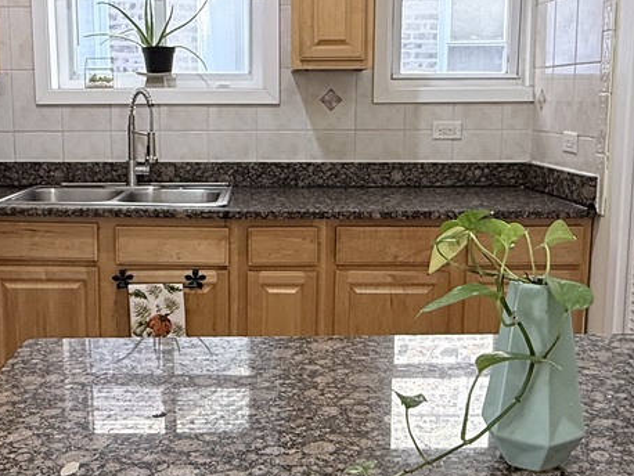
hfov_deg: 42.7
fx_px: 806
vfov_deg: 32.9
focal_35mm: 44
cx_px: 257
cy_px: 212
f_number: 2.2
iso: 160
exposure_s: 1/120
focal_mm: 2.22
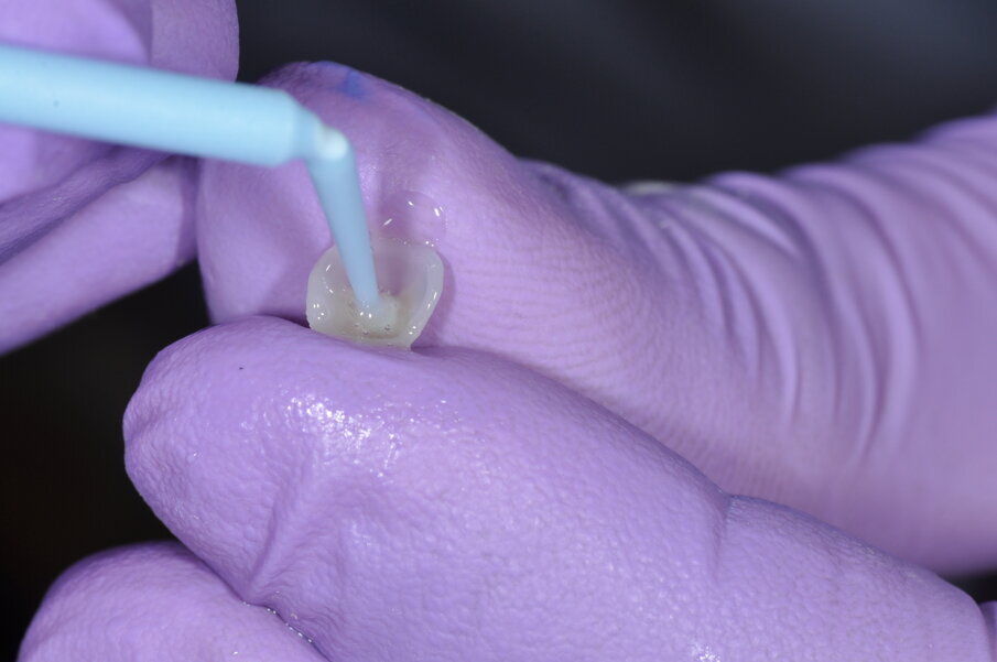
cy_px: 331
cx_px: 498
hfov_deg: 15.2
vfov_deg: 10.1
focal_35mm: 135
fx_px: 3734
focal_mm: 90
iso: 200
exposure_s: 1/200
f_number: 32
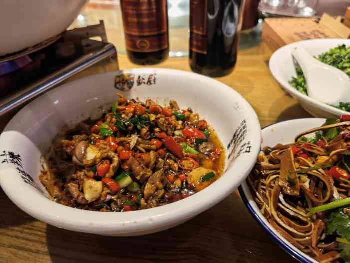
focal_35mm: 27
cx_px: 175
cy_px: 132
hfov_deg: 65.3
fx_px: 273
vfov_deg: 51.4
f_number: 1.9
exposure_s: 1/100
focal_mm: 6.67
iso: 100
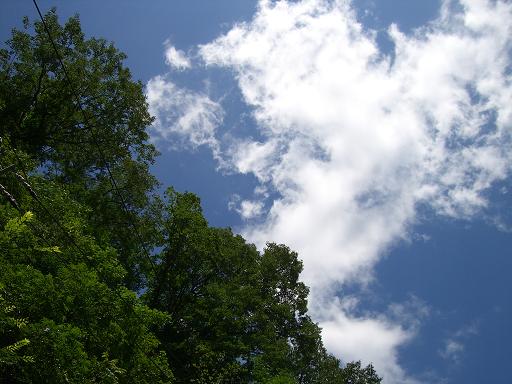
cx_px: 256
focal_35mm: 38
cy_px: 192
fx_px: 562
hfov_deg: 49.0
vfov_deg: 37.7
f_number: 4.3
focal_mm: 6.2
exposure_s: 1/1000
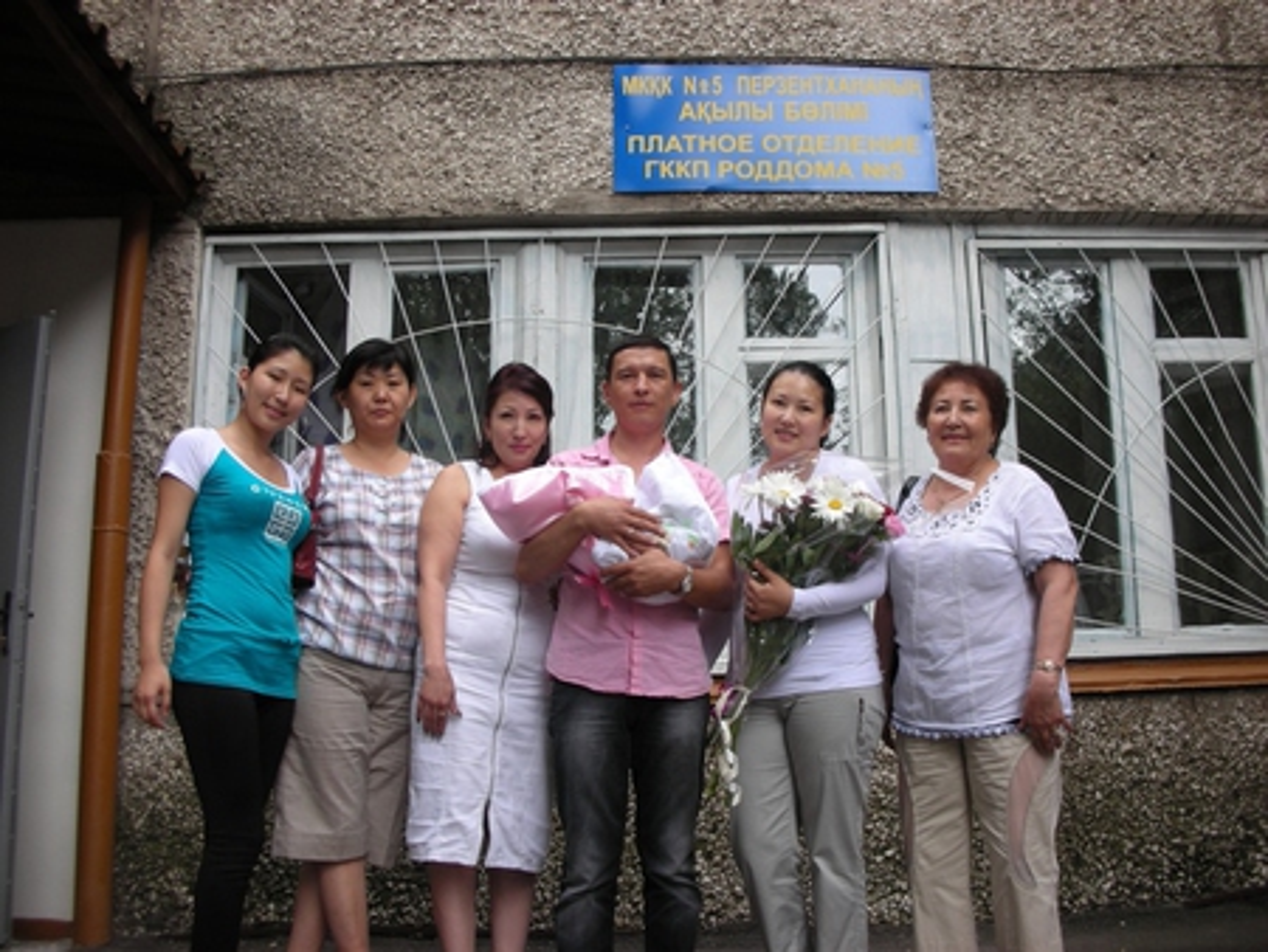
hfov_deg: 52.6
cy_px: 476
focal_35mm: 35
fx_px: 1283
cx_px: 634
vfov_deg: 40.7
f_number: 3
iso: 50
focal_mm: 5.8
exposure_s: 1/60.8
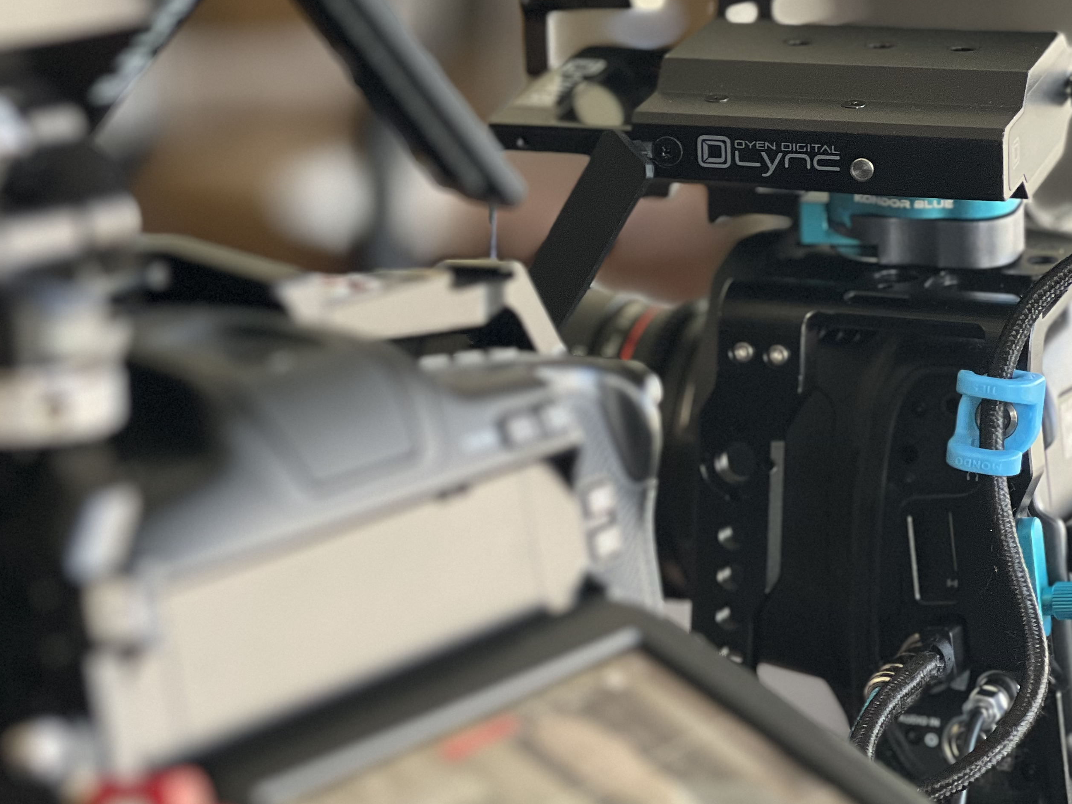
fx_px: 3840
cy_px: 426
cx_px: 444
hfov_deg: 15.9
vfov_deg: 12.0
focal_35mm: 124
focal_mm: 9
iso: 250
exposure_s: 1/75
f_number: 2.8
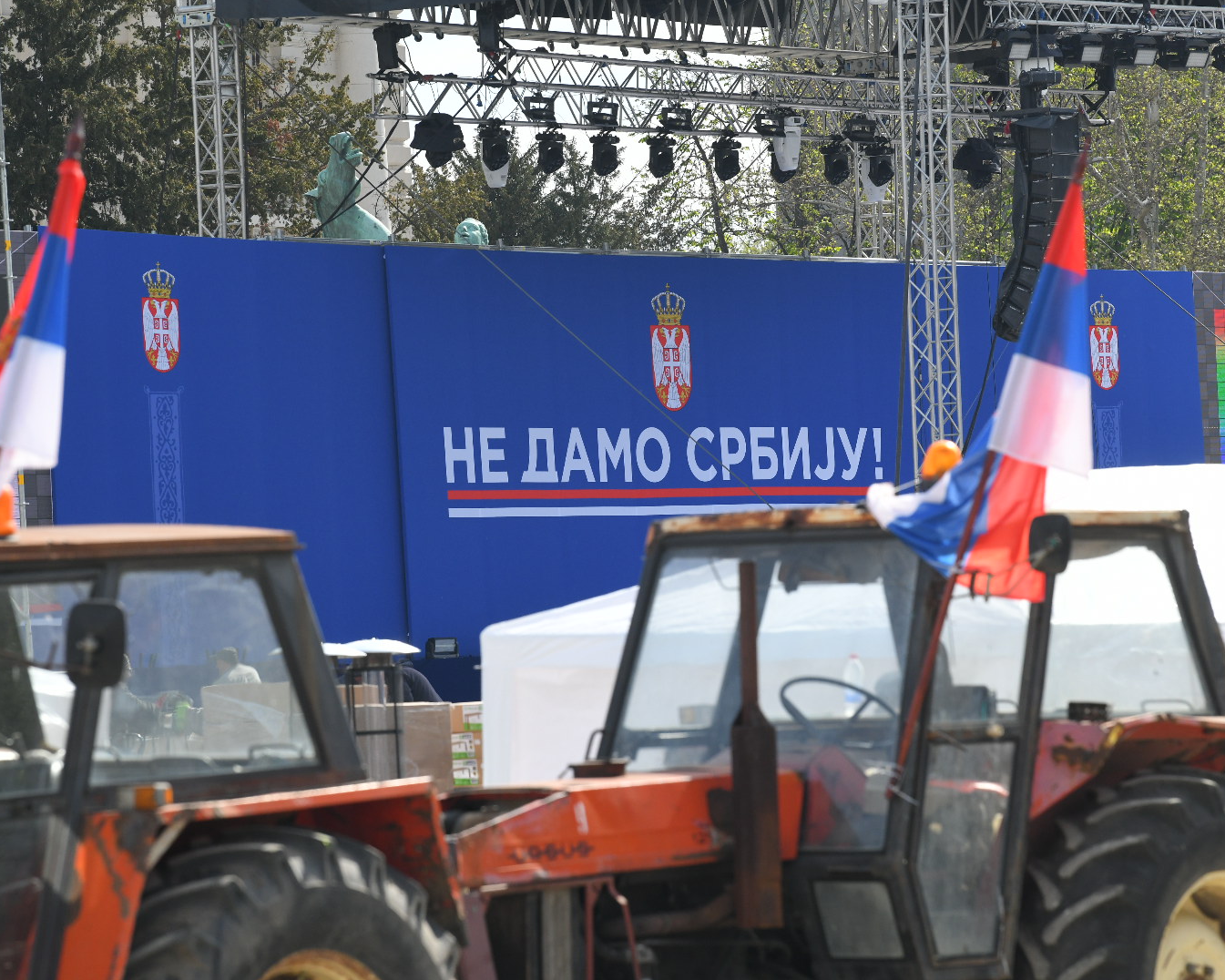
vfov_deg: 6.8
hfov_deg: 8.6
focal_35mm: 226
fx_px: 8194
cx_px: 627
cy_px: 489
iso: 1000
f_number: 7.1
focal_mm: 200
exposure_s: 1/2000
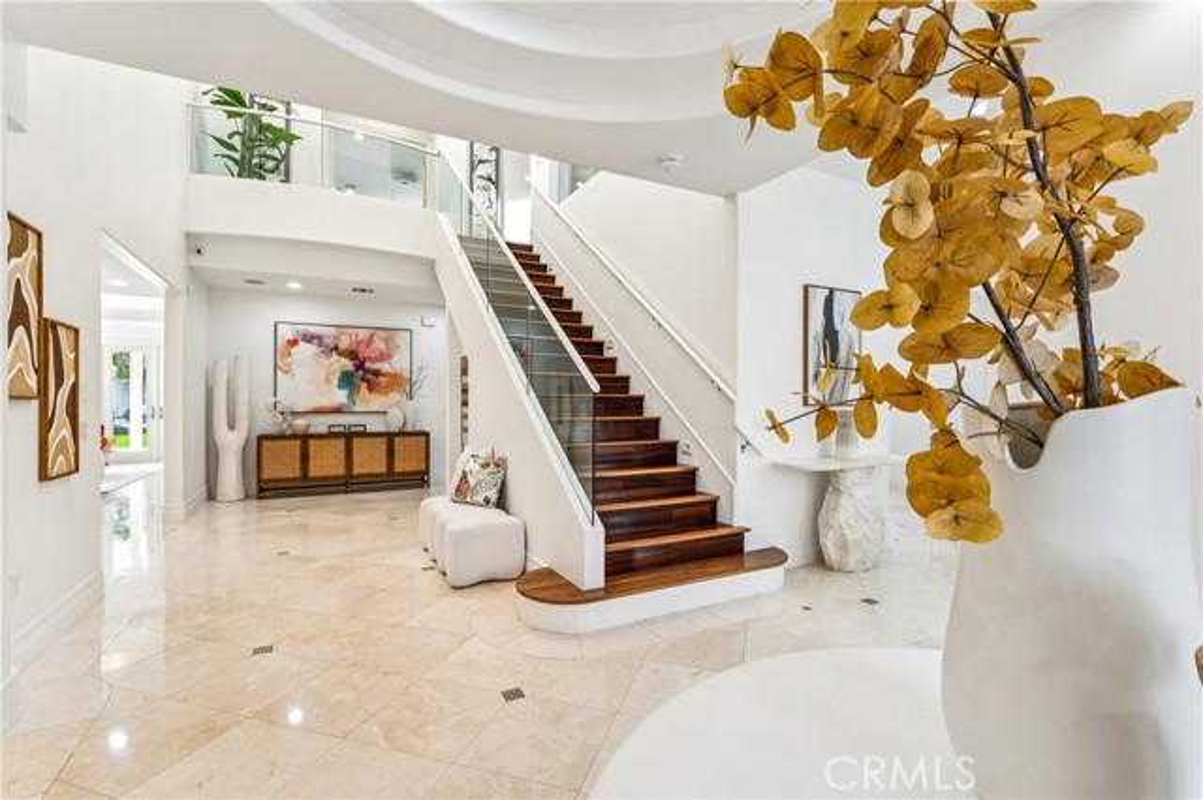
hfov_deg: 95.4
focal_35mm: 16
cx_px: 602
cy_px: 400
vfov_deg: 72.3
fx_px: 548
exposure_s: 1/5
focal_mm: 16.4
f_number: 13
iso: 100
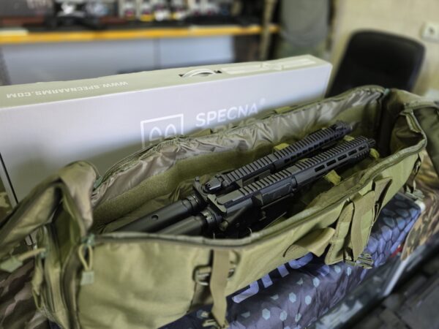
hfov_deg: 73.9
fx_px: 292
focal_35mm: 23
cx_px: 220
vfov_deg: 58.9
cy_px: 164
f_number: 1.7
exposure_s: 1/100
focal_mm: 6.3
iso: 250
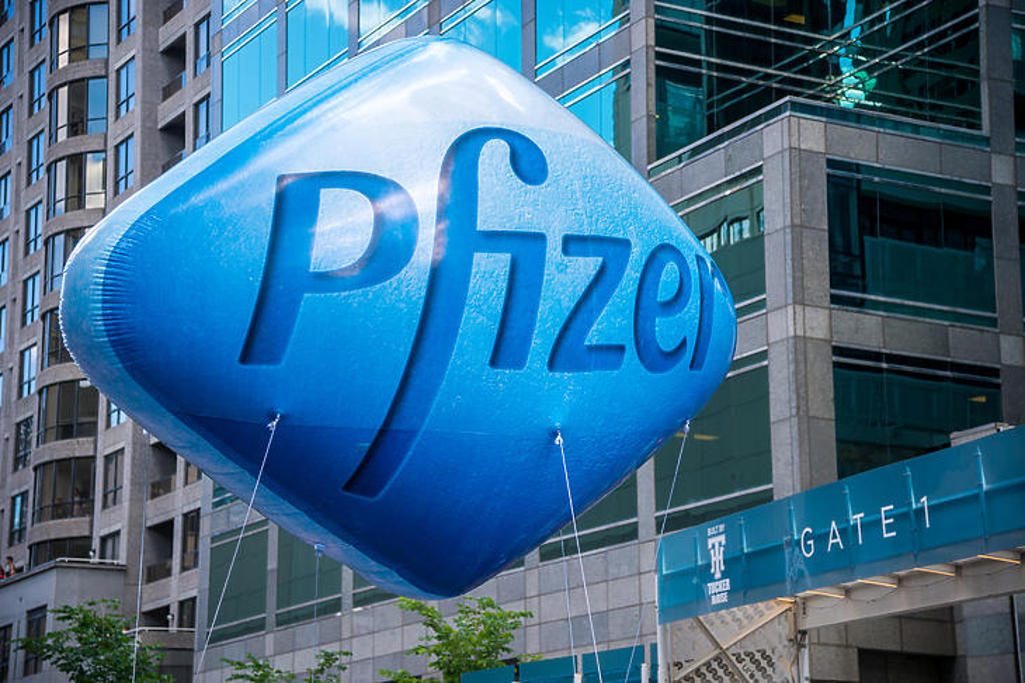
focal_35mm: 82
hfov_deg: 24.8
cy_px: 342
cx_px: 512
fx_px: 2334
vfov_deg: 16.6
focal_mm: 82
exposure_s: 1/200
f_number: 4
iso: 140
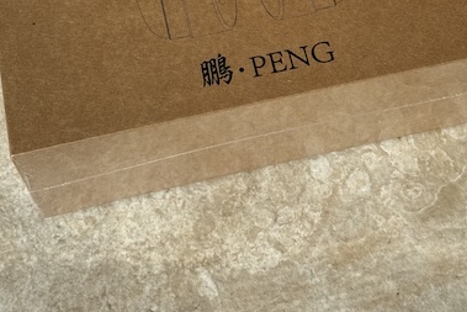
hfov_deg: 25.7
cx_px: 240
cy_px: -31
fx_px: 1025
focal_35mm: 79
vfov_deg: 16.8
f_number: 1.78
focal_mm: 6.76
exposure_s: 1/7092
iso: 64
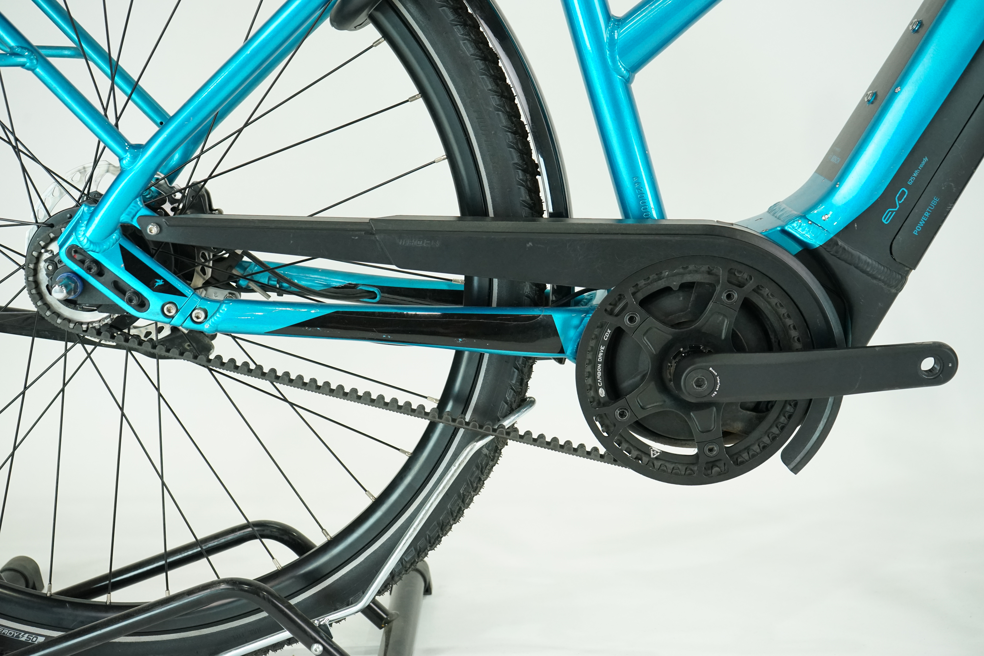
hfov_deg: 42.7
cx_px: 492
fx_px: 1257
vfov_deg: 29.2
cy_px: 328
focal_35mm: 46
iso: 2500
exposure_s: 1/200
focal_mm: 46
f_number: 6.3
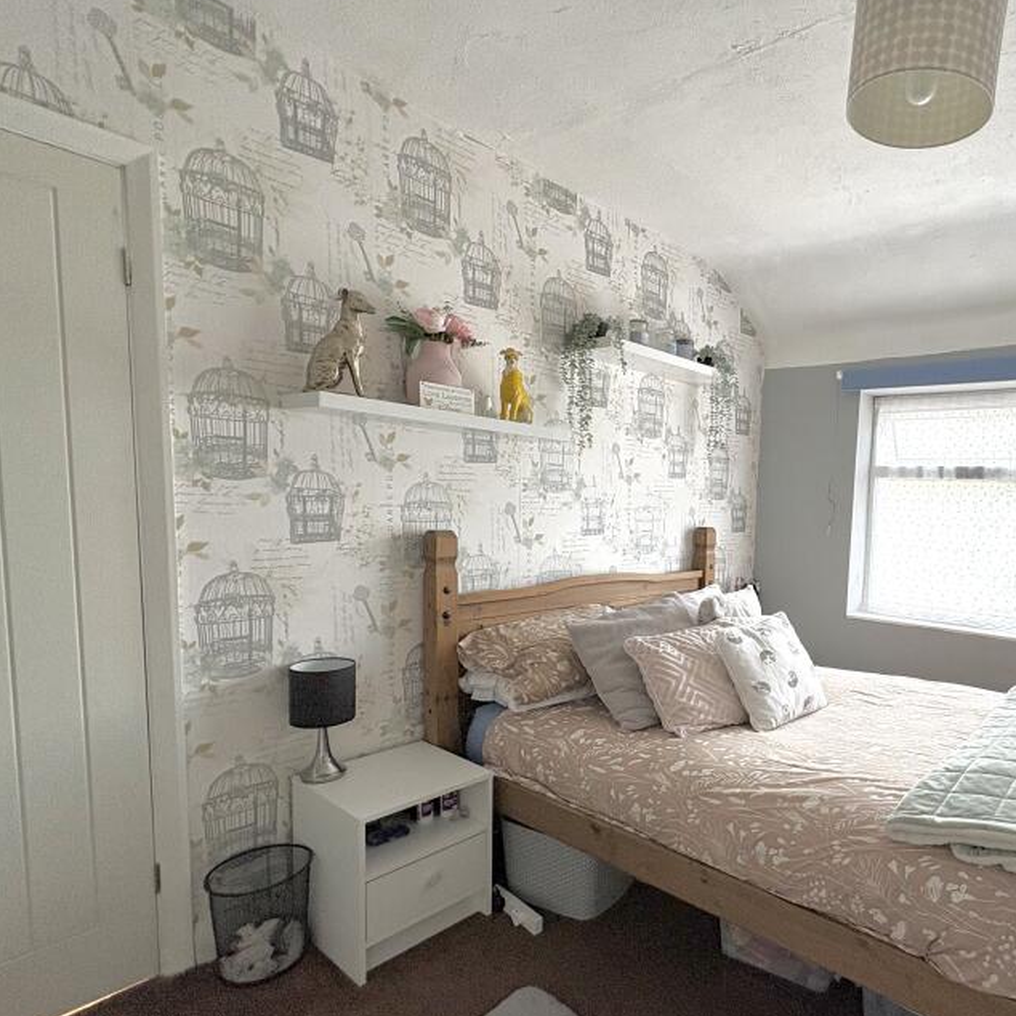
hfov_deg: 70.7
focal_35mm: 20
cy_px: 564
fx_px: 664
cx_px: 739
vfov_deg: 74.6
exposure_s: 1/99
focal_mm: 2.22
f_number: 2.2
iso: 100
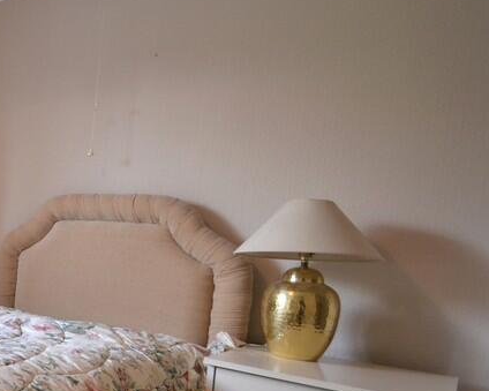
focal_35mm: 34
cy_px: 247
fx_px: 492
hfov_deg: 38.6
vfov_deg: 43.0
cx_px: -100
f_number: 4.5
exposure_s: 1/80
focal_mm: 10
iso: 400
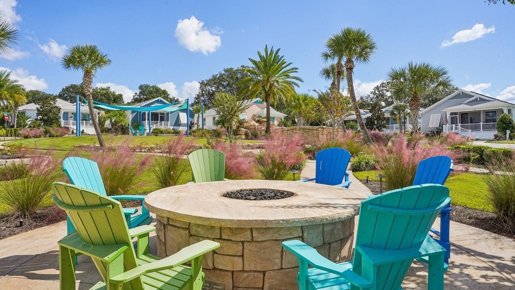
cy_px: 141
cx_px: 252
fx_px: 314
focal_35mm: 23
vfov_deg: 49.5
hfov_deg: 78.7
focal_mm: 21
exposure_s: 1/100
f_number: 18
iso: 100
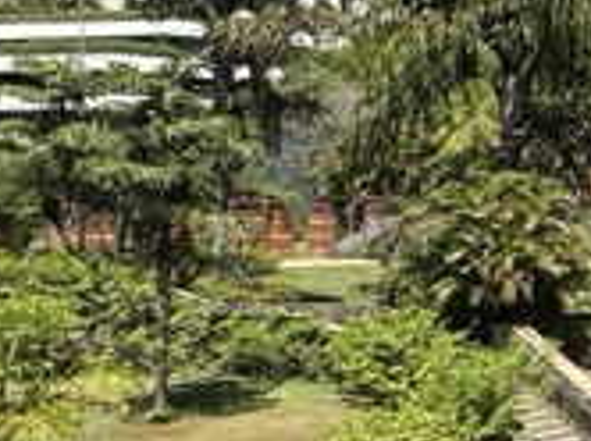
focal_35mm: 54
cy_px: 224
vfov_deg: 27.0
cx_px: 1082
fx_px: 921
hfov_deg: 21.5
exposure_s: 1/899
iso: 40
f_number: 2.2
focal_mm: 2.22
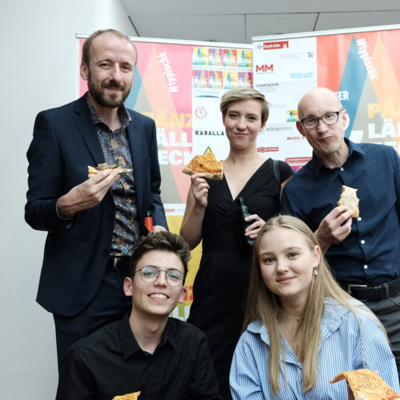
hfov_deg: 40.6
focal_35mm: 41
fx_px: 536
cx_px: 252
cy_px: 200
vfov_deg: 40.9
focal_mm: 21.4
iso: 1600
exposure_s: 1/100
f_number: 4
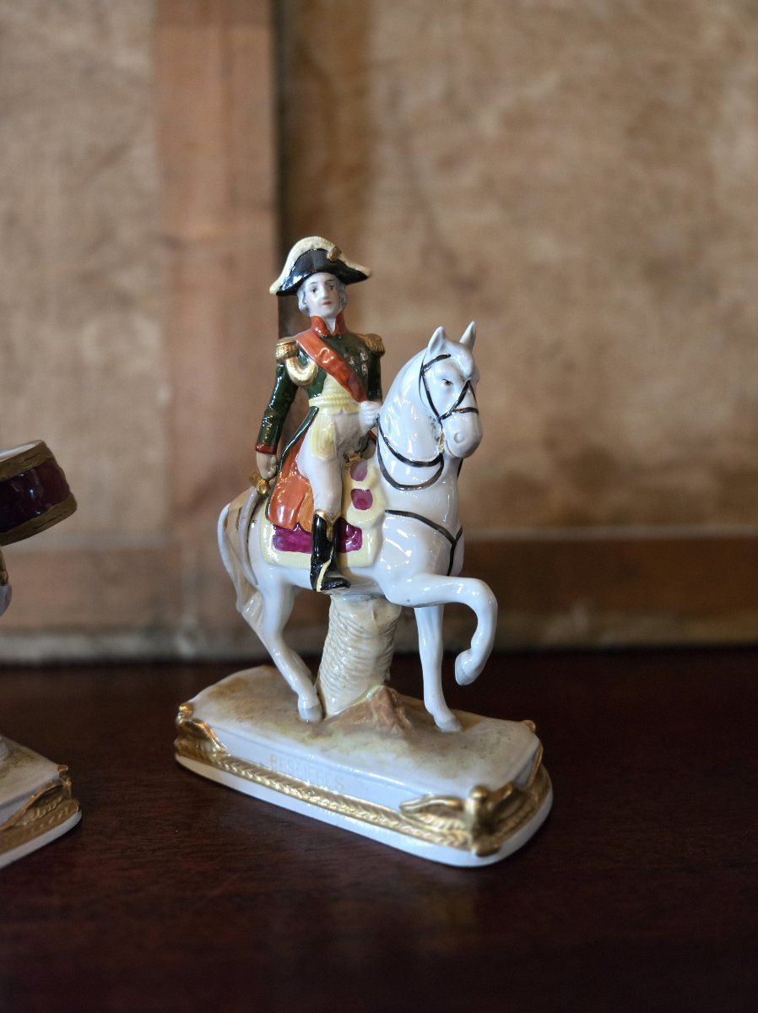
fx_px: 672
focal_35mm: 23
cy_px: 506
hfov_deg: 58.8
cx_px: 379
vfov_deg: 74.0
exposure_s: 1/100
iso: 1600
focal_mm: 5.4
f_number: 1.8
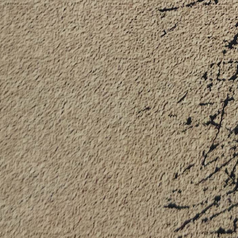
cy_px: -150
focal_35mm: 135
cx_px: 217
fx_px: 1050
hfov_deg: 12.8
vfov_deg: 12.1
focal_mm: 4.71
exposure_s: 1/60
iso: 441
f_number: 1.79
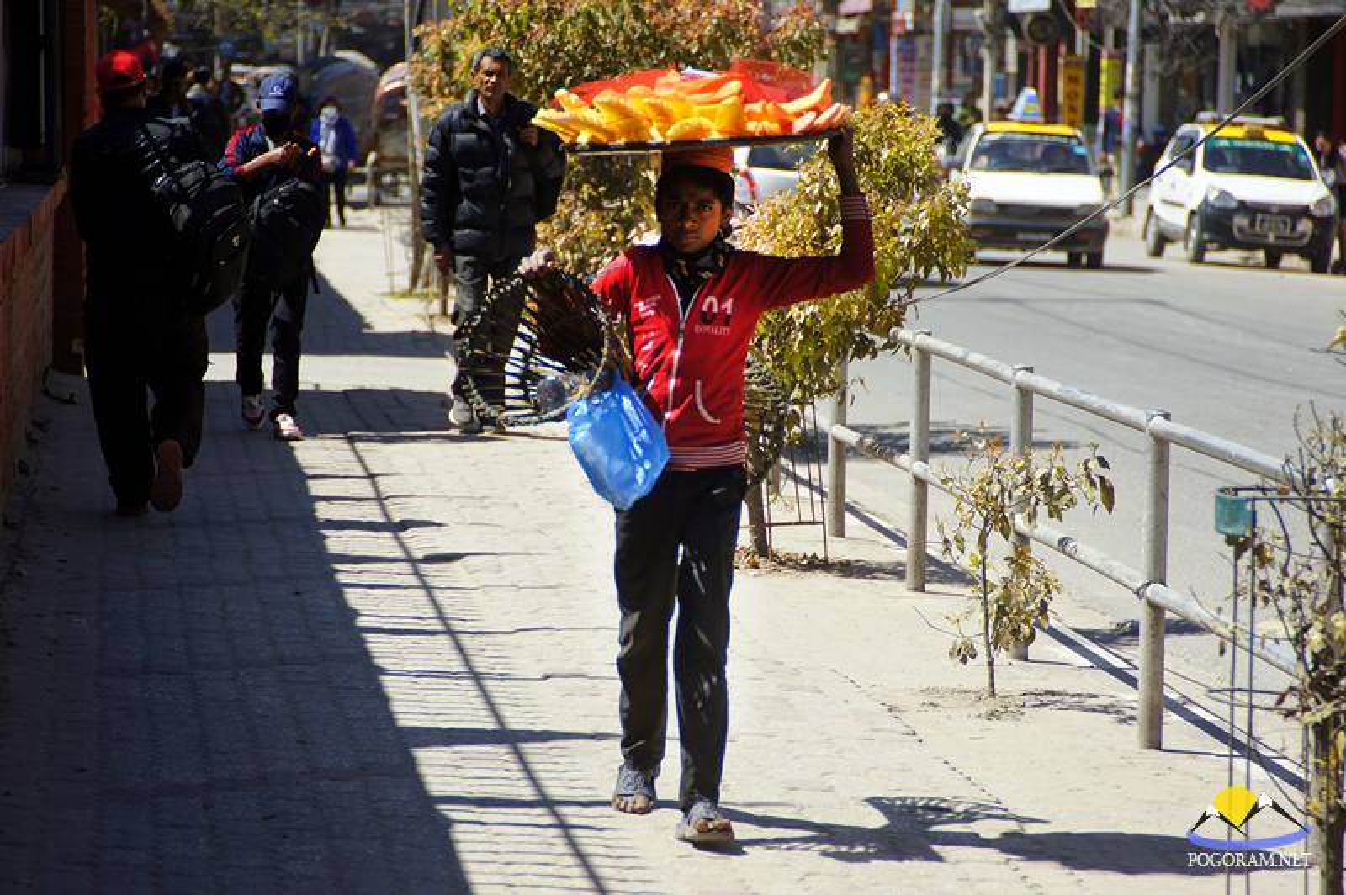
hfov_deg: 13.1
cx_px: 673
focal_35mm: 158
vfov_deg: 8.7
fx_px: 5884
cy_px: 448
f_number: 4.5
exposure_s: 1/640
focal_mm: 105
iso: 100
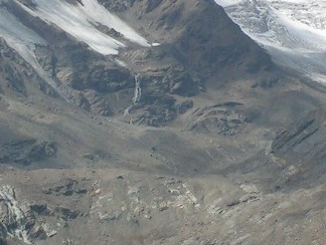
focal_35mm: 234
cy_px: 38
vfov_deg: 6.3
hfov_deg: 8.4
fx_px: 2204
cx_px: 287
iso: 50
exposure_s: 1/1000
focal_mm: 11.5
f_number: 5
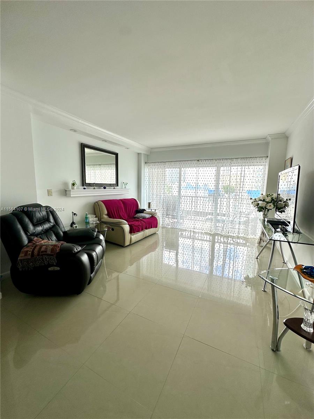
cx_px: 157
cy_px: 210
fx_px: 169
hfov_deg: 85.7
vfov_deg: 102.1
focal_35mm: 14
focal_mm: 2.22
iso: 50
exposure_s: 1/120
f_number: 2.2
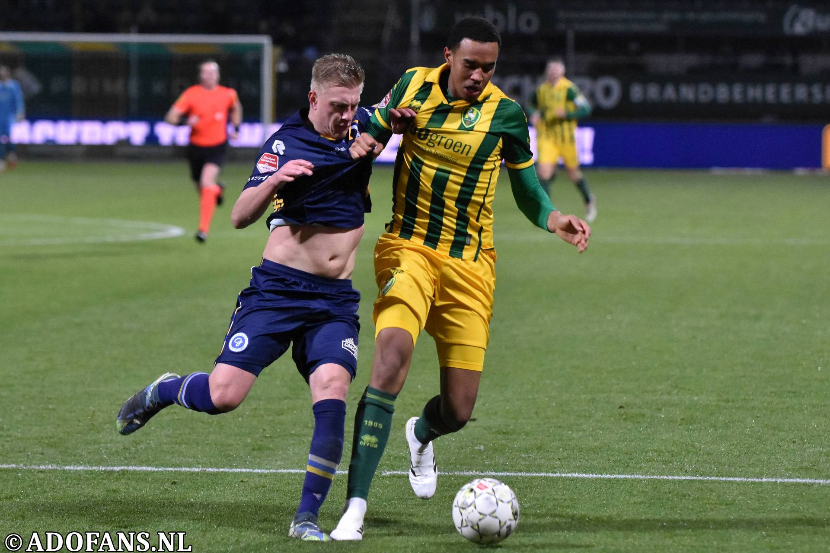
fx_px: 4323
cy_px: 276
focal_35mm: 188
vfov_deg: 7.3
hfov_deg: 11.0
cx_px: 415
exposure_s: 1/800
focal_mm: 125
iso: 3200
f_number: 2.8
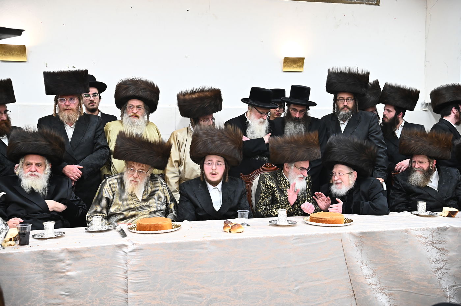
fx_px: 512
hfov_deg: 48.5
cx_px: 230
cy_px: 153
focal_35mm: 40
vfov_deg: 33.3
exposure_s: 1/200
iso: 2500
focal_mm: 40
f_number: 4.5
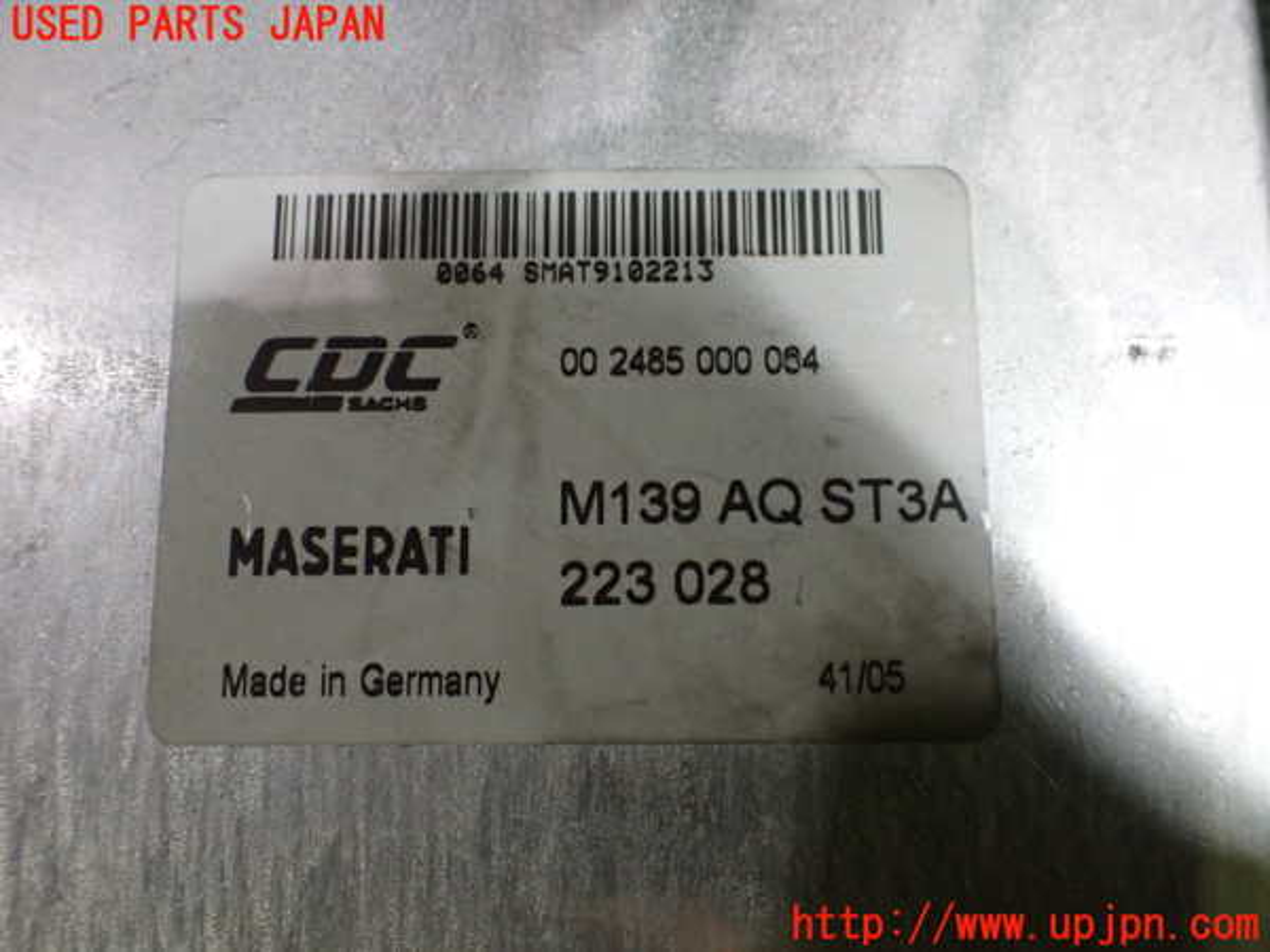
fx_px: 1101
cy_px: 476
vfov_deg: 46.8
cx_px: 635
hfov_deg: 60.0
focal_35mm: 30
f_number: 2.3
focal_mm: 5.4
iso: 640
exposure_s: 1/125
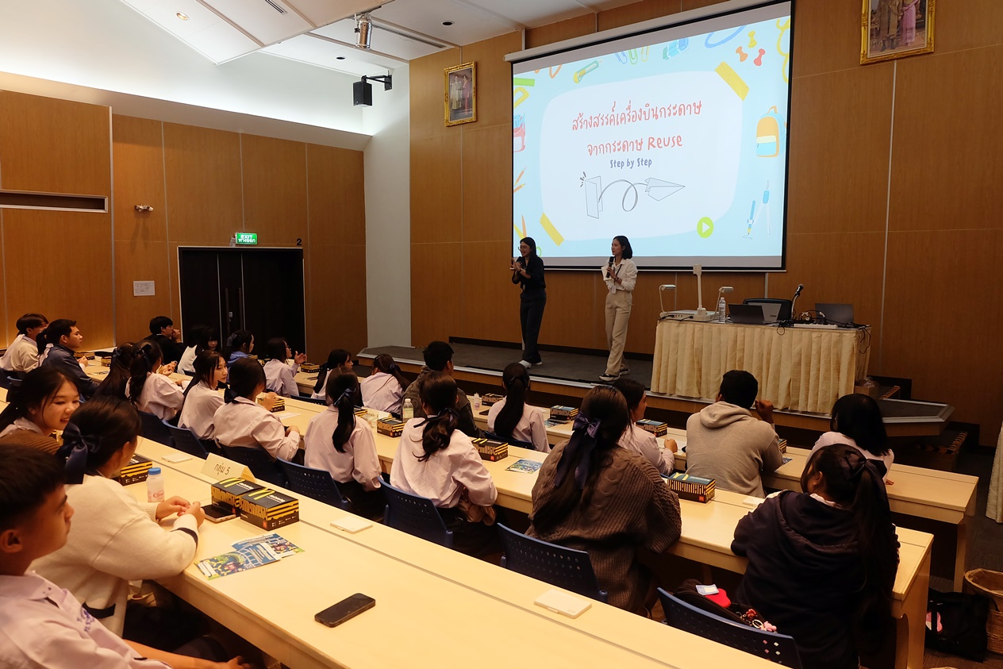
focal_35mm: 24
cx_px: 502
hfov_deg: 73.7
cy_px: 334
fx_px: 669
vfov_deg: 53.1
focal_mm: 16
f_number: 3.5
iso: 800
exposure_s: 1/75
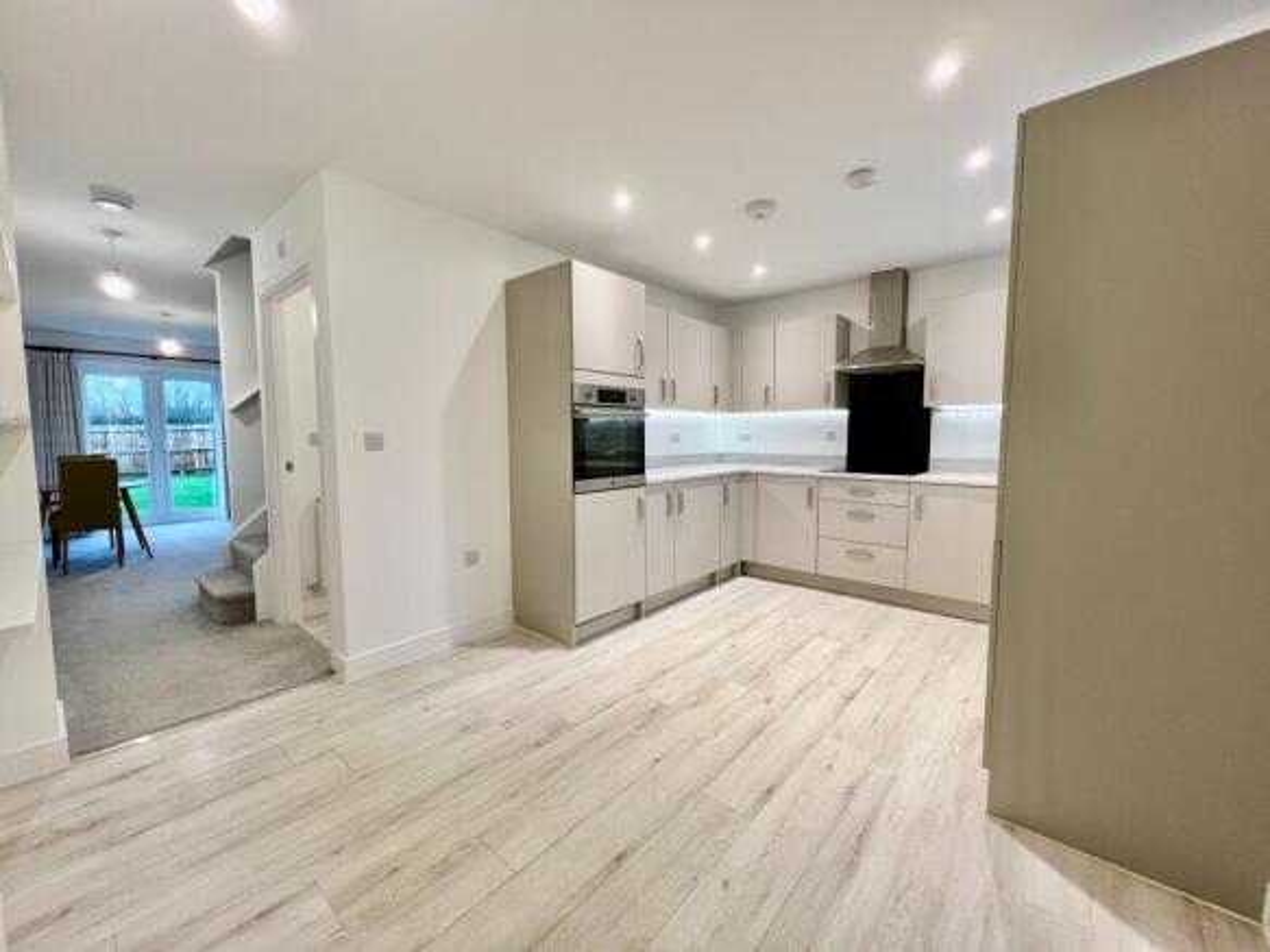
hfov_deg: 106.2
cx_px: 635
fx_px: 477
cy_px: 476
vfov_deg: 89.9
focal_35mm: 13
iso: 125
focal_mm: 1.57
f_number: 1.8
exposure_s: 1/100
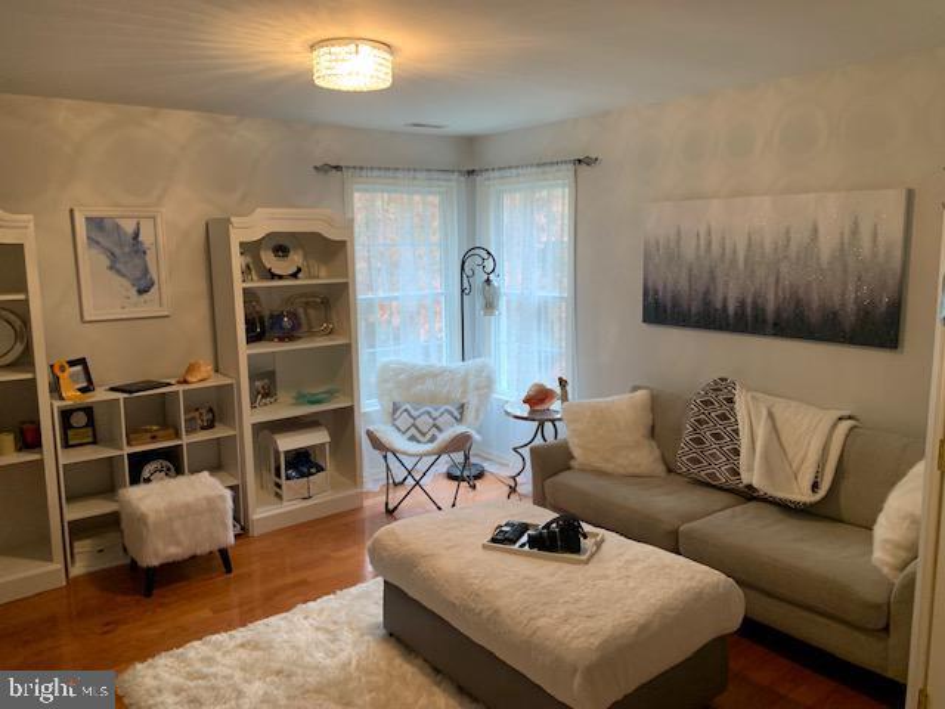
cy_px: 354
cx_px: 472
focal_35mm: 26
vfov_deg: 53.1
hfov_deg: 67.3
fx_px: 710
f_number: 1.8
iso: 200
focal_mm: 4.25
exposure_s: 1/60
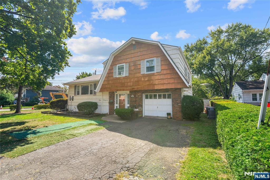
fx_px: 120
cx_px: 135
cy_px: 90
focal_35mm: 16
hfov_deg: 96.8
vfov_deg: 73.7
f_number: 8
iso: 400
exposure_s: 1/800
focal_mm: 16
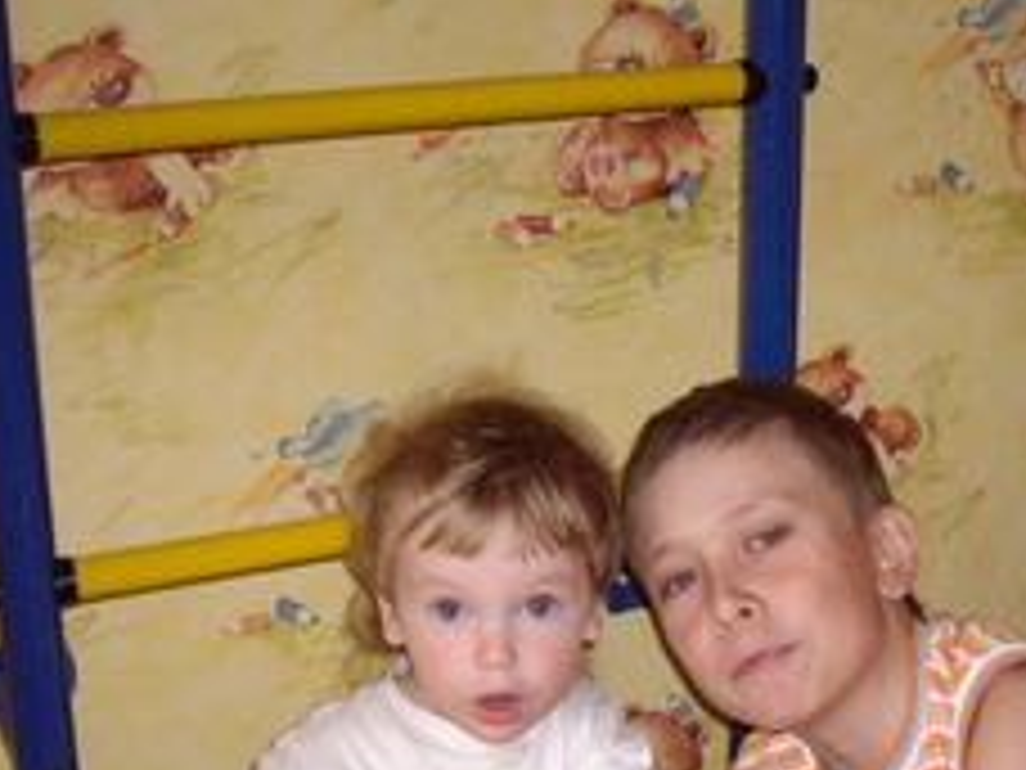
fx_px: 2223
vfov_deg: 19.3
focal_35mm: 75
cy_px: 680
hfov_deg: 25.9
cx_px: 634
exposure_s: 1/40
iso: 200
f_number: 2.7
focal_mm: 6.2
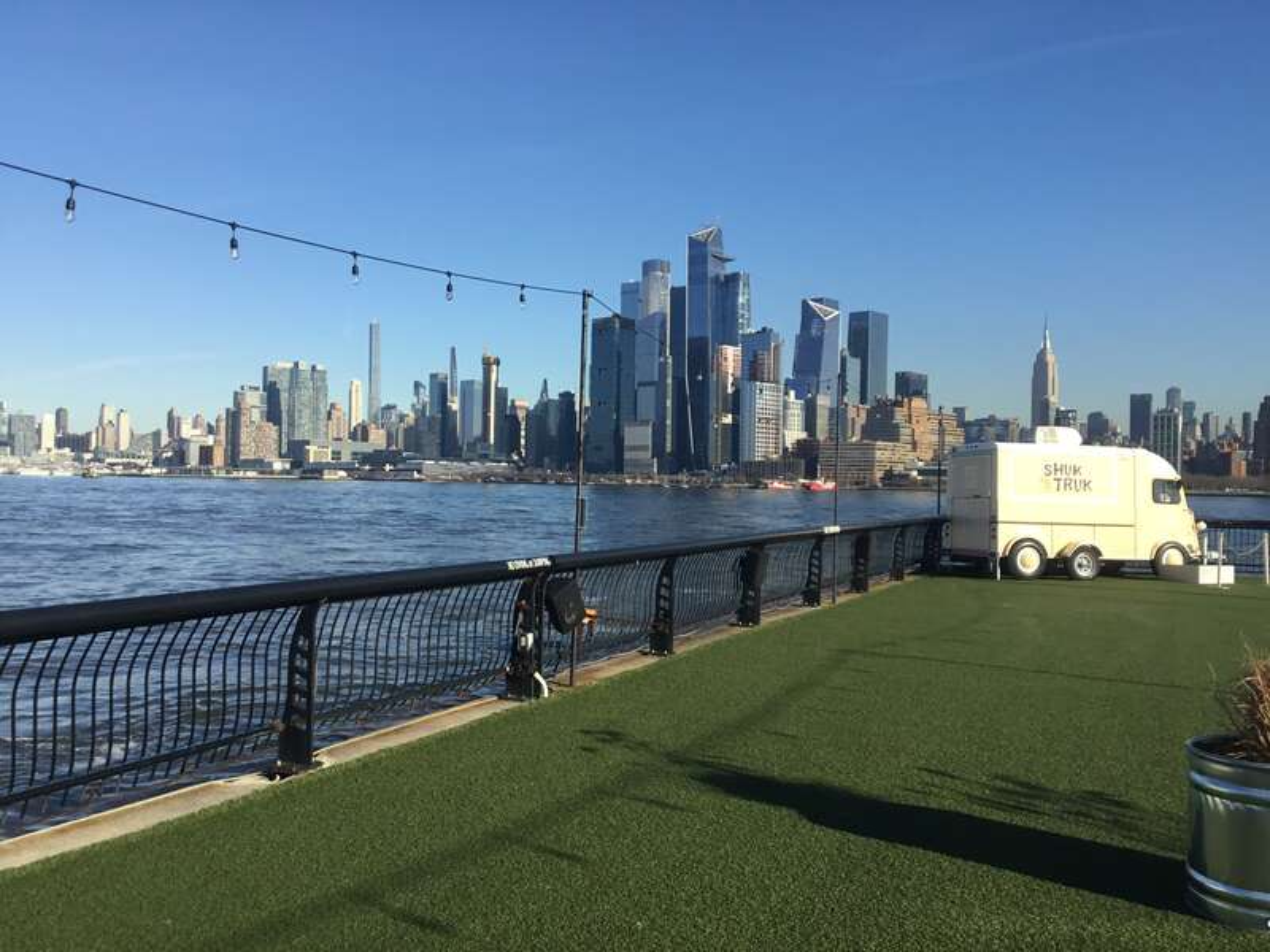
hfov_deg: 58.4
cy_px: 476
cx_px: 635
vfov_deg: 45.4
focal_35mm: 31
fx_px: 1137
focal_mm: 3.3
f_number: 2.4
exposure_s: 1/1101
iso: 25
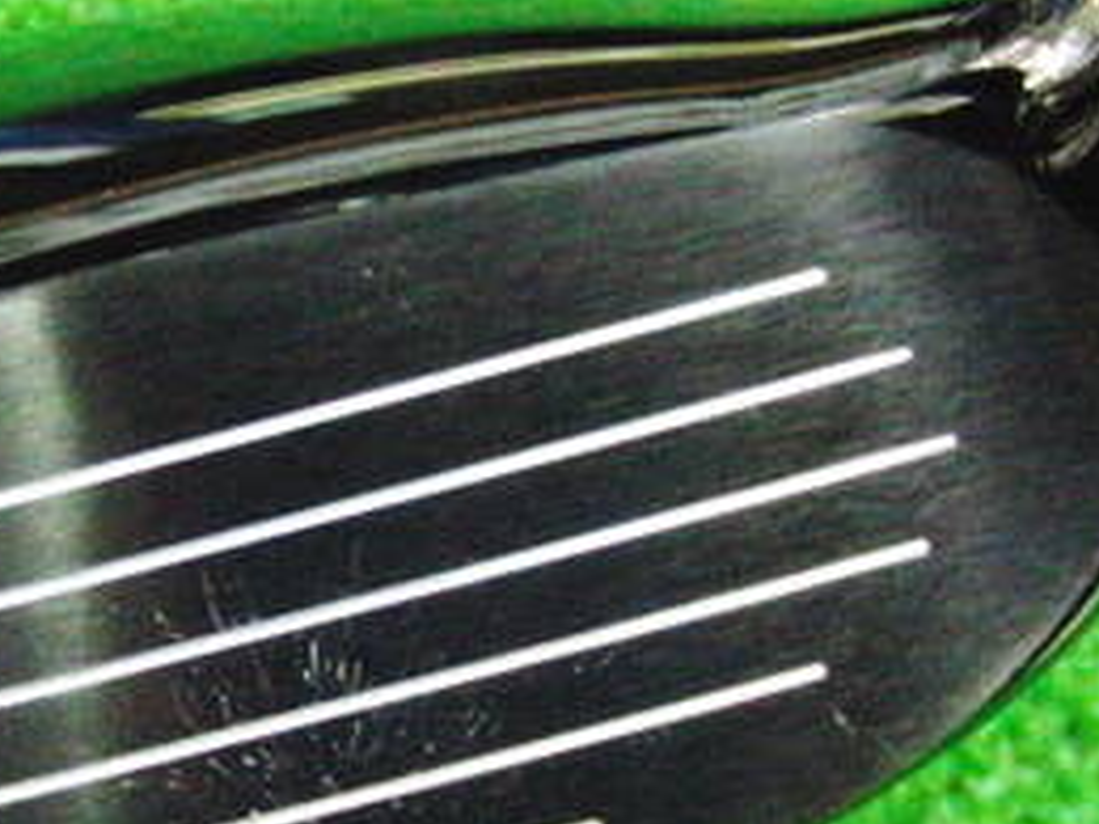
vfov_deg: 16.2
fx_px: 2889
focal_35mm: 91
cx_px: 203
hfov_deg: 21.2
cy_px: 566
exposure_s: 1/80
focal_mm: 6.42
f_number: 3.6
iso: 3200
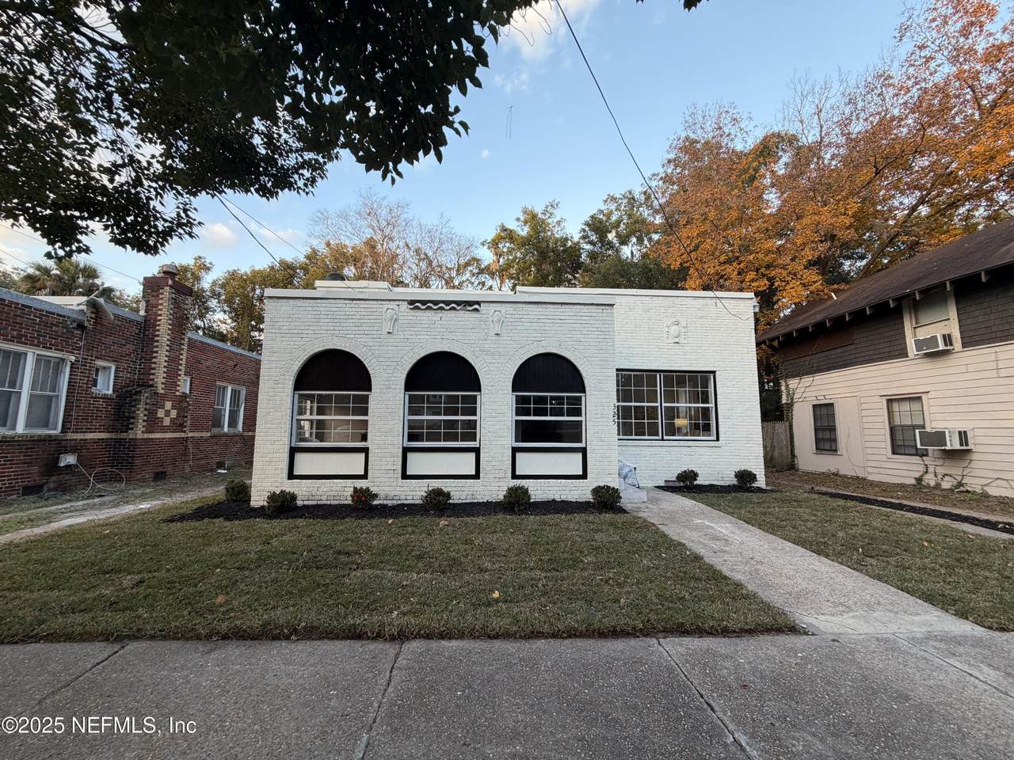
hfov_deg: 102.1
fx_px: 410
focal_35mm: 14
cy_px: 380
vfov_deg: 85.7
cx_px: 507
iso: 64
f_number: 2.2
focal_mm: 2.22
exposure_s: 1/121
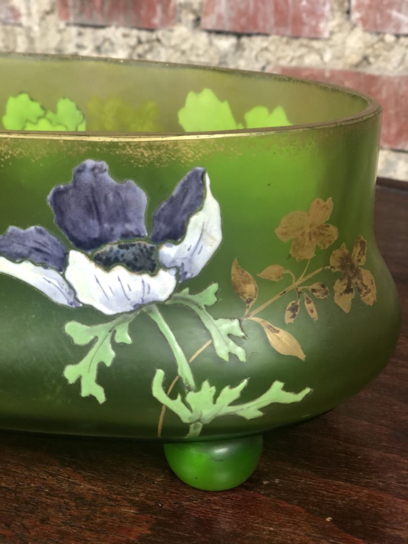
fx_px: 817
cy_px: 272
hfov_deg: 28.0
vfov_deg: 36.8
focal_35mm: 52
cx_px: 204
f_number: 2.4
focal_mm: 6
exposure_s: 1/33
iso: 80
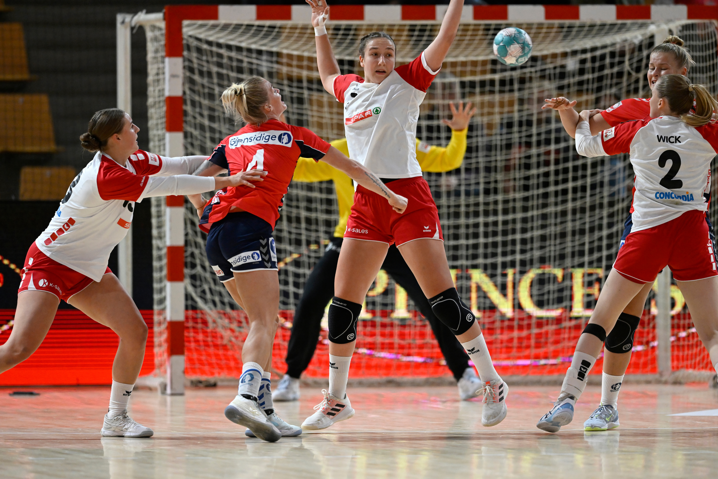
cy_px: 240
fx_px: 7977
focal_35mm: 400
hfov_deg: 5.2
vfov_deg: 3.4
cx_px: 359
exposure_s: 1/1600
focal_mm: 400
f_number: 2.8
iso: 3200
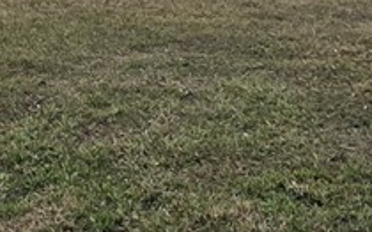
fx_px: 1064
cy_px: -188
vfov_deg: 11.5
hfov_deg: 19.8
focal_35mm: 105
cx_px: 204
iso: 50
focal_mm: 2.2
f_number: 2.2
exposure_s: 1/3291
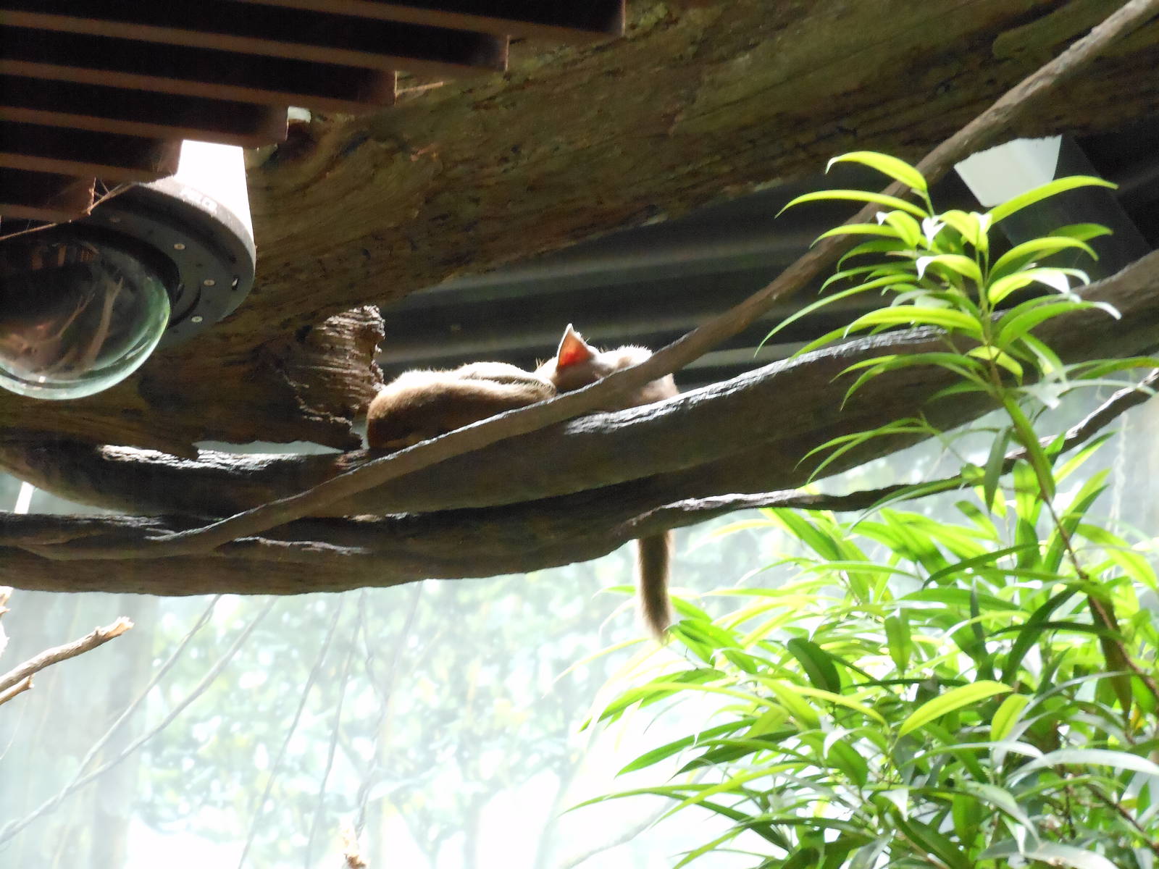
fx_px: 3415
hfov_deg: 19.3
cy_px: 434
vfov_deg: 14.5
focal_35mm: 102
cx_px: 580
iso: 640
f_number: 5.4
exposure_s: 1/8
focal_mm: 18.3
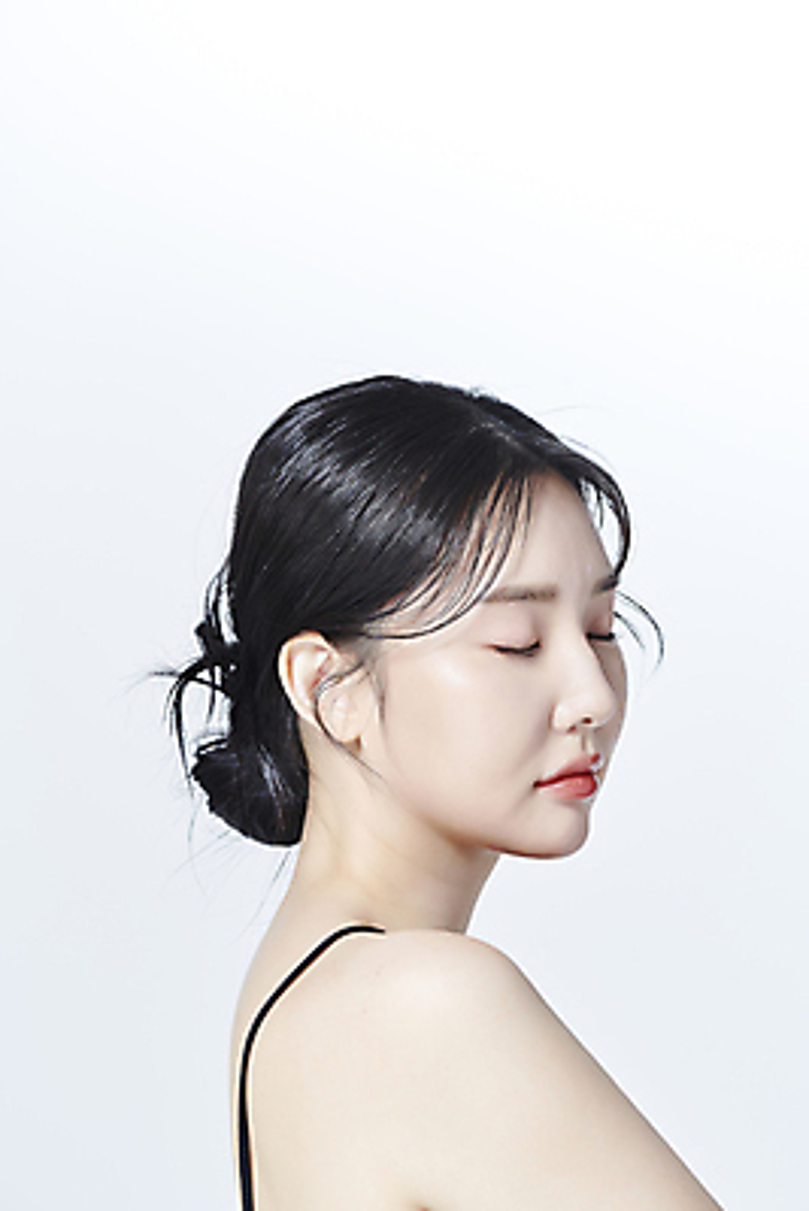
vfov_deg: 19.4
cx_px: 404
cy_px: 606
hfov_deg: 13.1
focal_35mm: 105
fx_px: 3536
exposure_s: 1/125
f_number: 13
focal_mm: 105
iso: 64
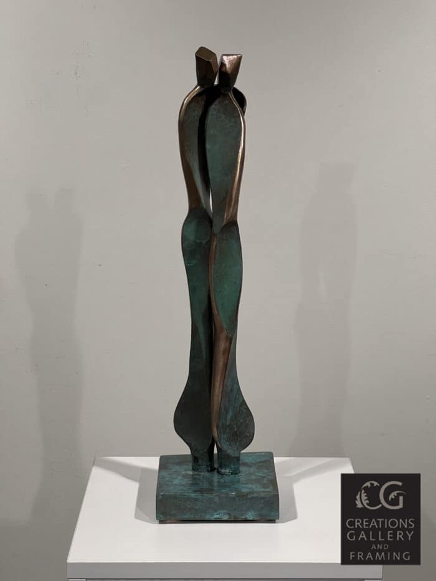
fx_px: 1293
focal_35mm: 77
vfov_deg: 25.3
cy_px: 290
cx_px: 218
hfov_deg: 19.1
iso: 125
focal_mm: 9
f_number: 2.8
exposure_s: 1/120
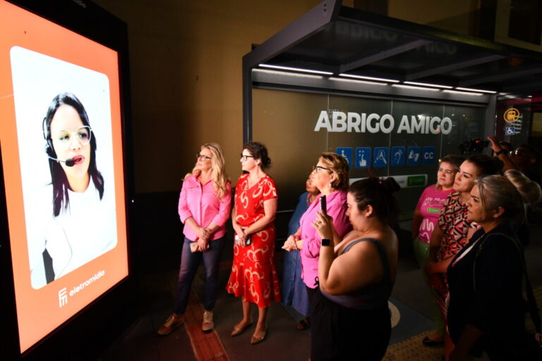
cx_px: 271
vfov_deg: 61.9
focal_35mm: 20
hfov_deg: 84.0
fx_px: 301
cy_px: 180
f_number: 4.5
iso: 1000
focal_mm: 10
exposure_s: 1/100
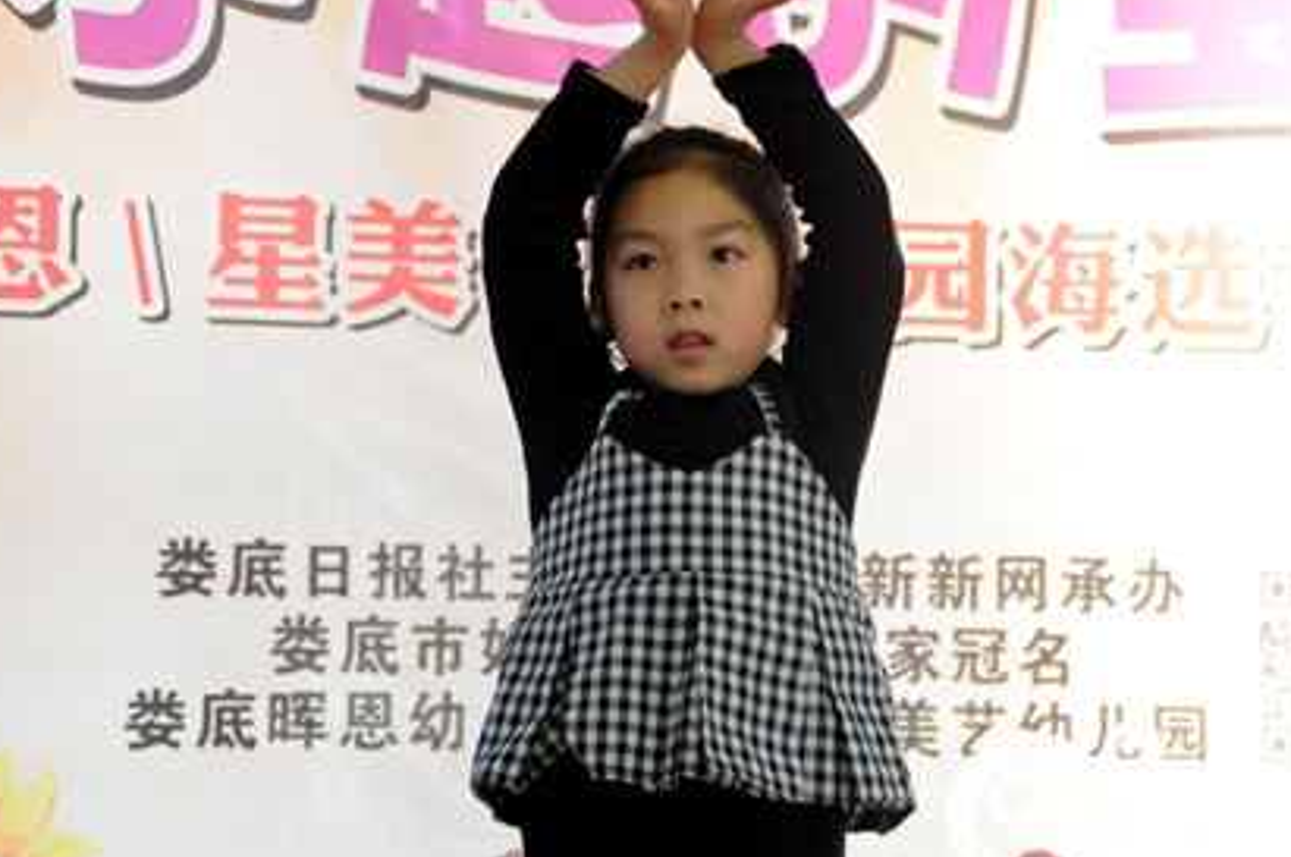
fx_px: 3403
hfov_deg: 21.5
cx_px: 638
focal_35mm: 95
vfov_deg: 14.4
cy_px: 389
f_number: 5.6
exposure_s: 1/60
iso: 1600
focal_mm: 52
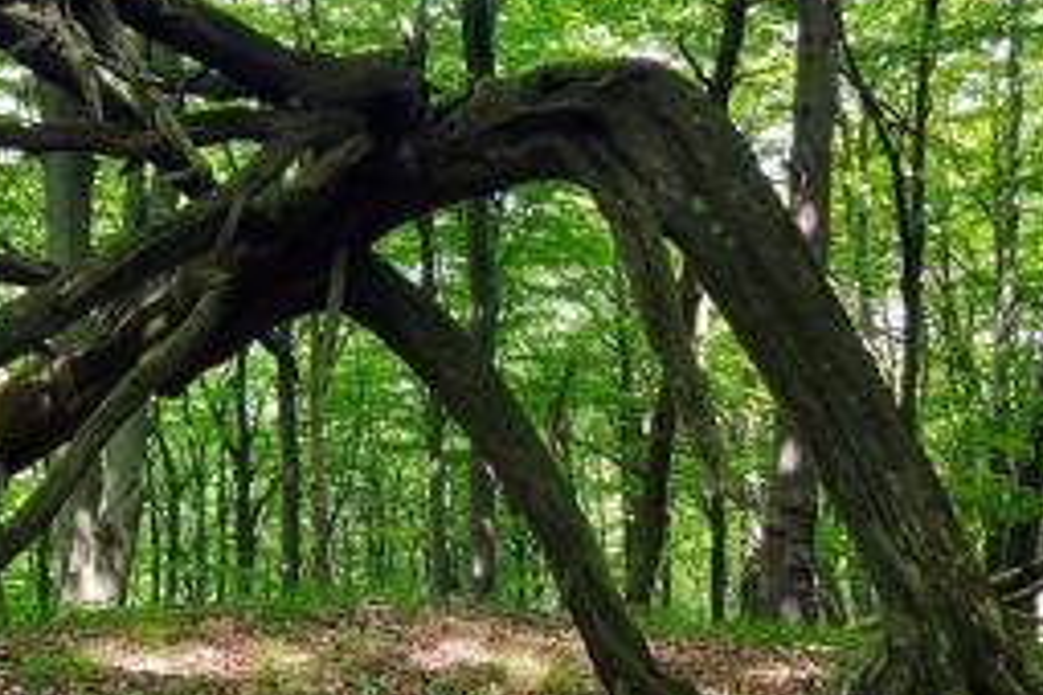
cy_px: 478
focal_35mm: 45
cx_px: 339
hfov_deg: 42.9
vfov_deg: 29.6
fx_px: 1304
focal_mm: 6.3
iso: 100
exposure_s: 1/180
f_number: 1.7
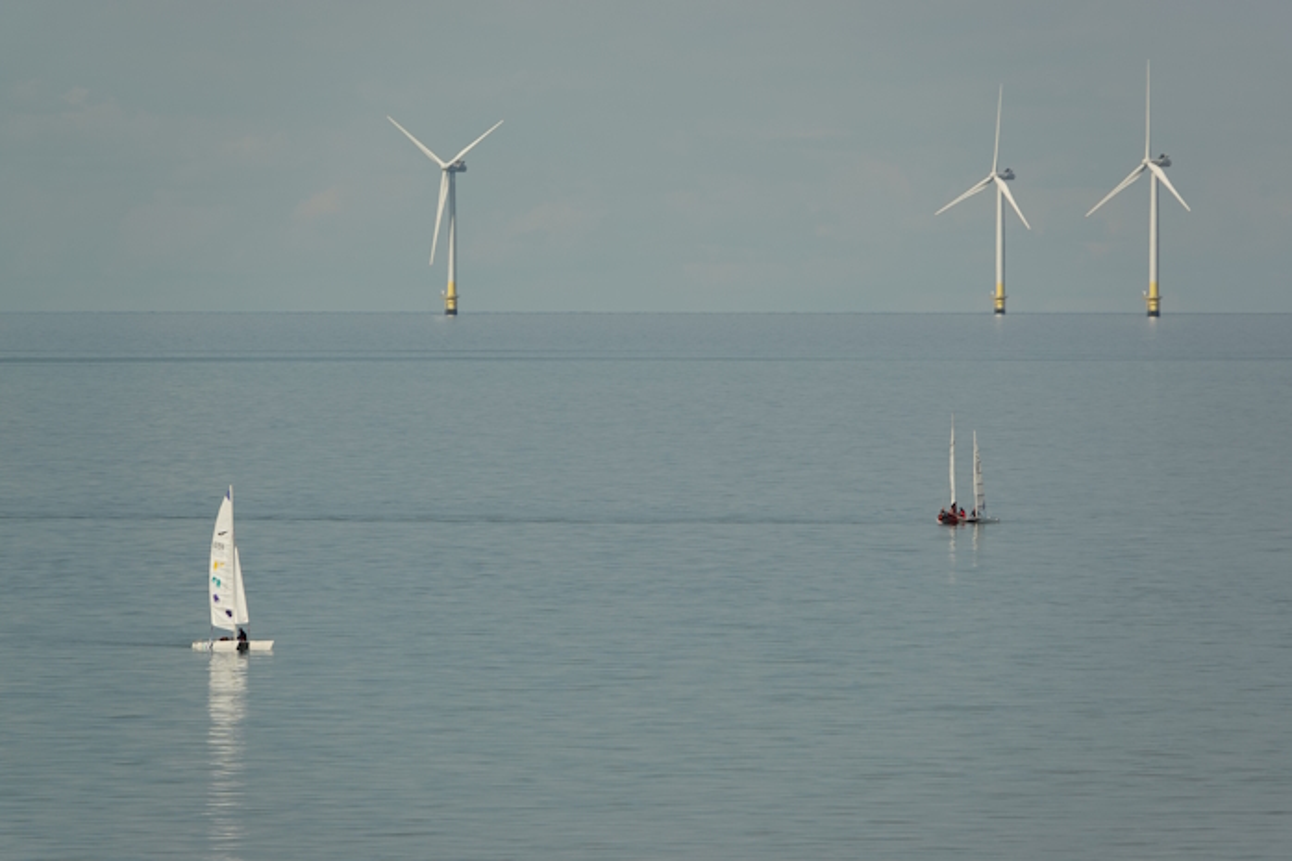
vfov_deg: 2.6
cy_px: 430
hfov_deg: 3.9
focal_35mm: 534
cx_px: 646
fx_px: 19159
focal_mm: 195.64
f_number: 5.6
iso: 100
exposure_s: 1/1000
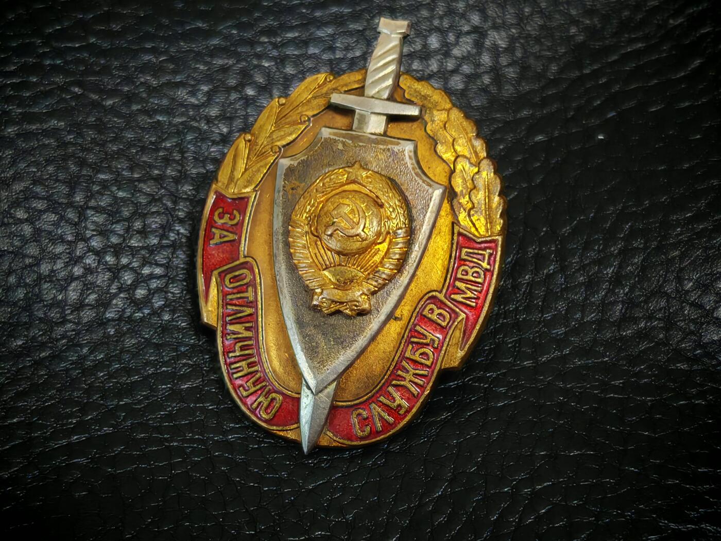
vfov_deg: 15.6
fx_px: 1979
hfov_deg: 20.7
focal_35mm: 95
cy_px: 270
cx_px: 360
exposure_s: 1/50
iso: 640
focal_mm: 7.62
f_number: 1.6
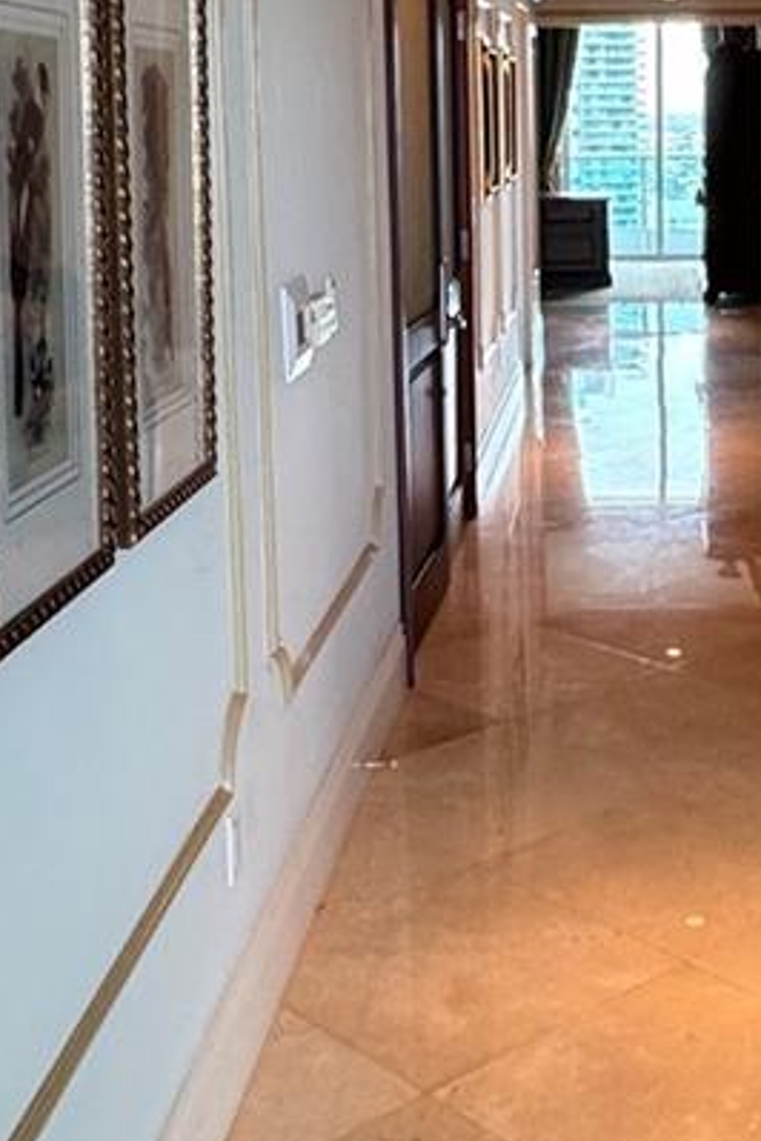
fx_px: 1776
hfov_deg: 23.8
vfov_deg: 35.0
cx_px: 627
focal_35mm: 56
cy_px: 315
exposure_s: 1/120
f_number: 2.2
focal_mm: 2.22
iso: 250
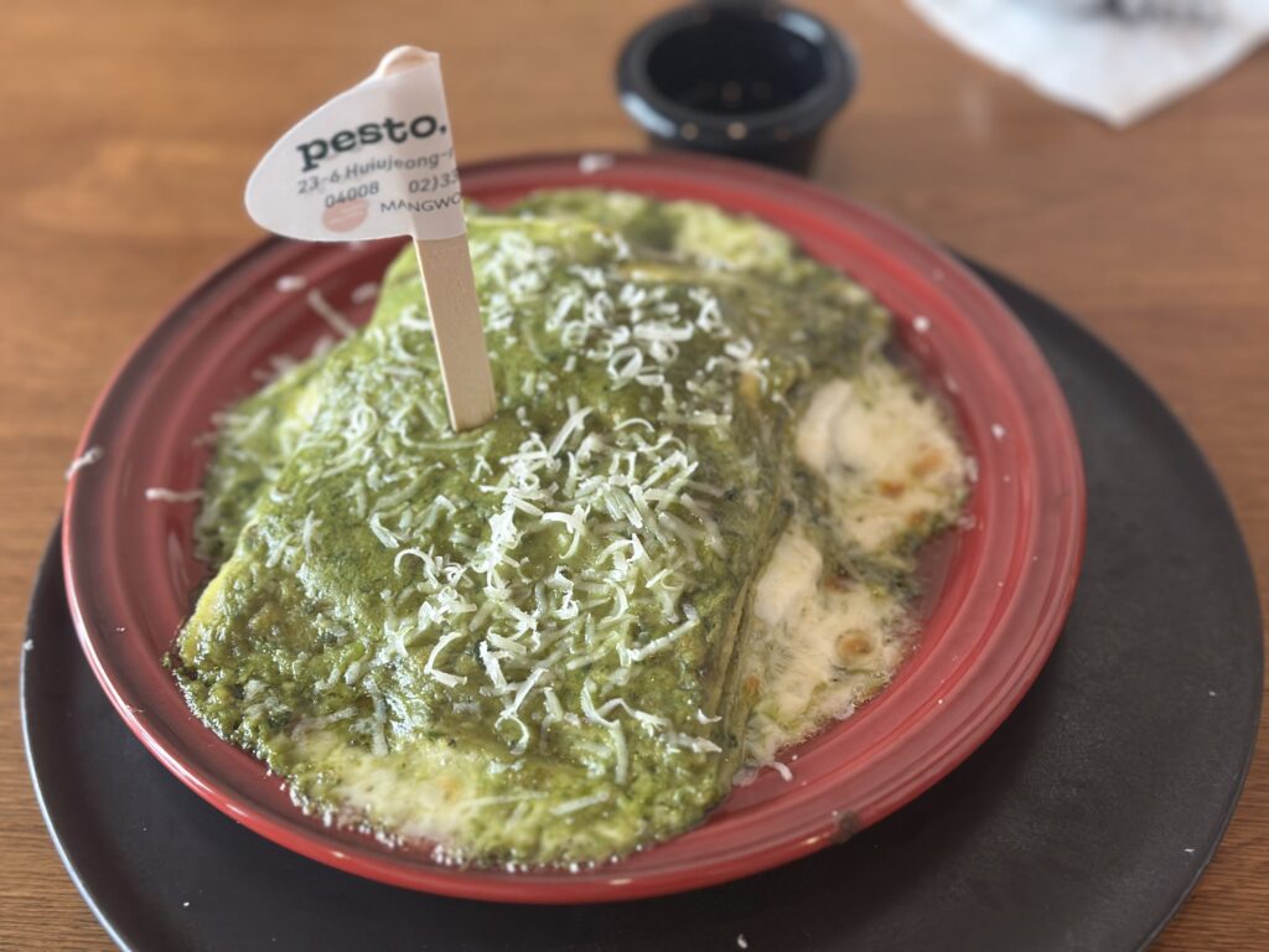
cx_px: 634
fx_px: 1760
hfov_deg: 39.7
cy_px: 476
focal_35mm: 48
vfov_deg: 30.3
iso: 320
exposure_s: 1/40
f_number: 1.78
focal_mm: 6.86
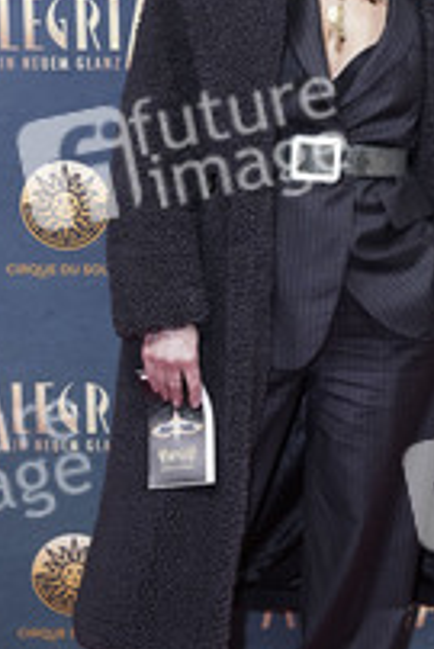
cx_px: 276
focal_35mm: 81
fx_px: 1462
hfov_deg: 16.9
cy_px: 315
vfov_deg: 25.0
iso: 2500
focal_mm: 41
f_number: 4.5
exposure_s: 1/200
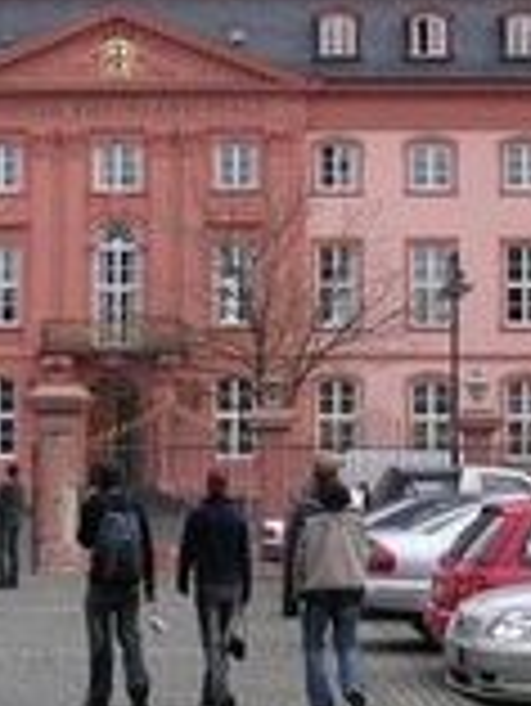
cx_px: 162
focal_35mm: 97
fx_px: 1981
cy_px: 351
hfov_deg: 15.2
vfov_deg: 20.2
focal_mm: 5.8
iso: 100
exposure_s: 1/443
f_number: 2.8
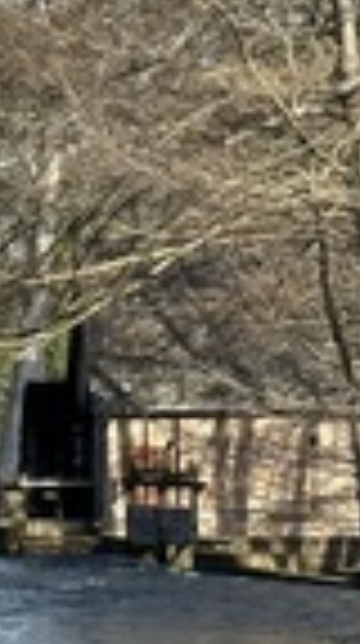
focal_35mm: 220
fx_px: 3749
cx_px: -608
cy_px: 504
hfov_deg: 5.3
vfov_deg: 9.8
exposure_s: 1/1517
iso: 64
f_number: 1.78
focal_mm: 6.86
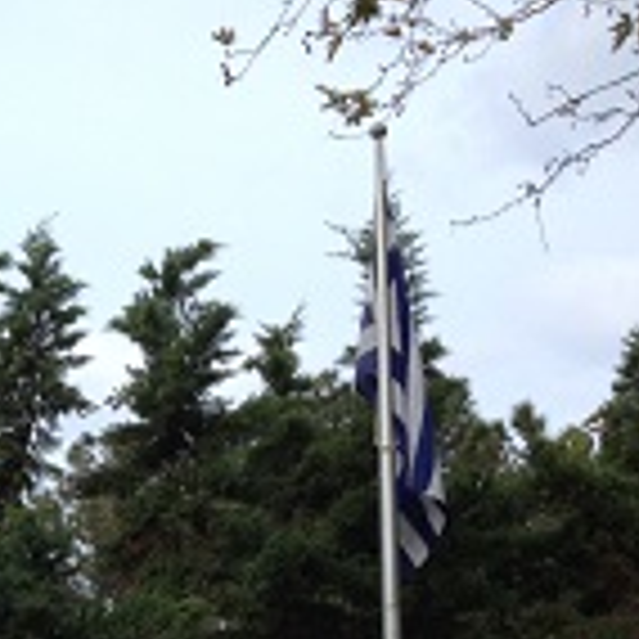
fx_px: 2276
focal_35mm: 109
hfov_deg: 15.3
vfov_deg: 15.5
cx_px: -171
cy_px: 727
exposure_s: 1/1062
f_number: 2.4
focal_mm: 4.28
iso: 50
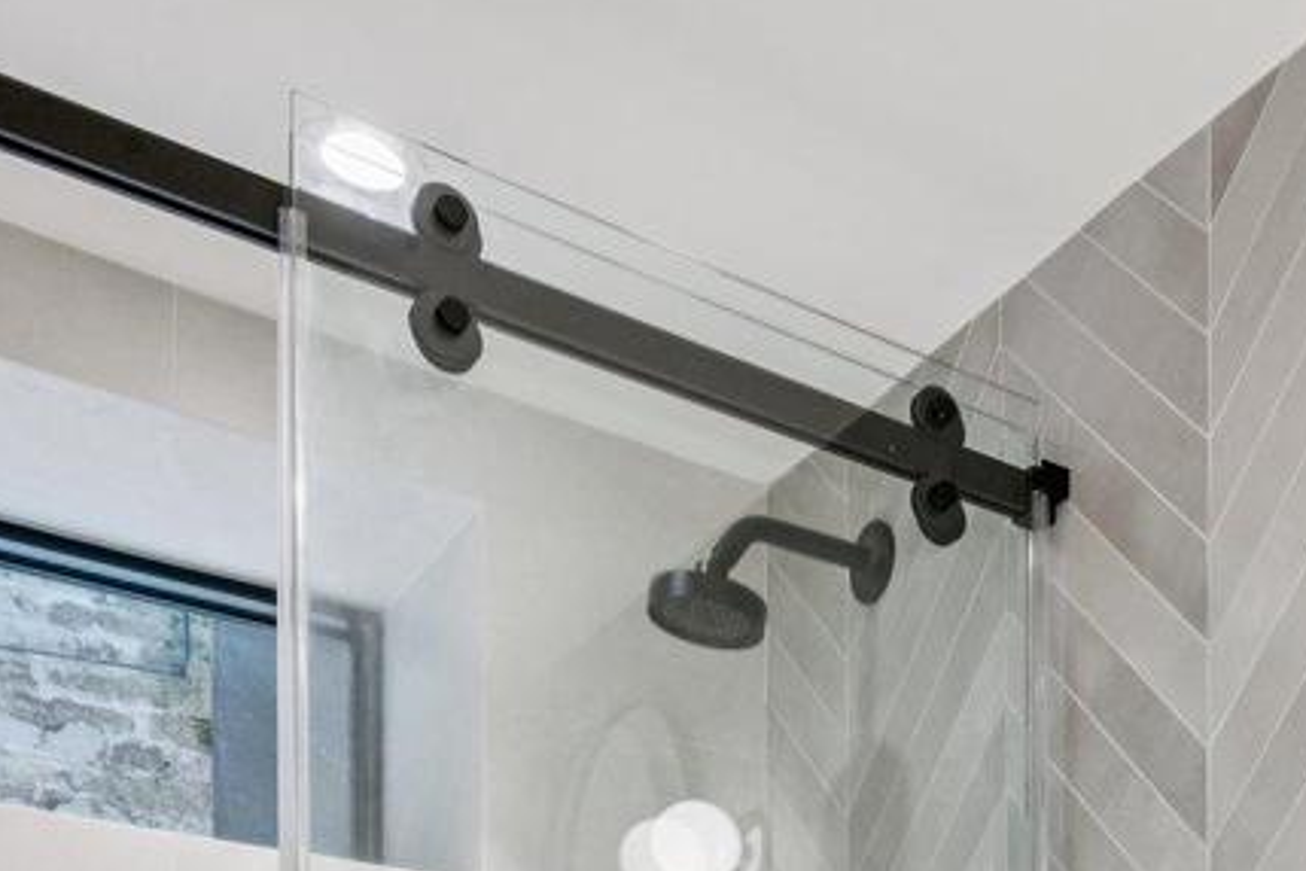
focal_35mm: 47
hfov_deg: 39.2
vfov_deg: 22.7
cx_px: 1154
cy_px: 1343
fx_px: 1705
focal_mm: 14
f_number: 7.1
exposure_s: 1/25
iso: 400
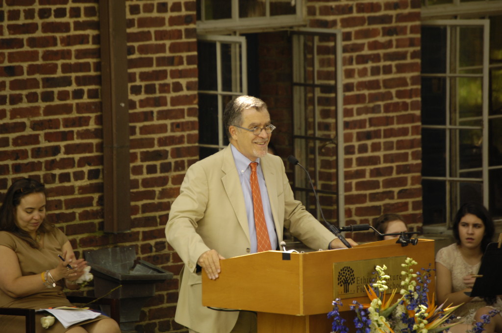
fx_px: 4178
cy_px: 166
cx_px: 251
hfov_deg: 6.9
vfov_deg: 4.6
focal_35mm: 300
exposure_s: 1/60
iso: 320
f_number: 5.6
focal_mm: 200
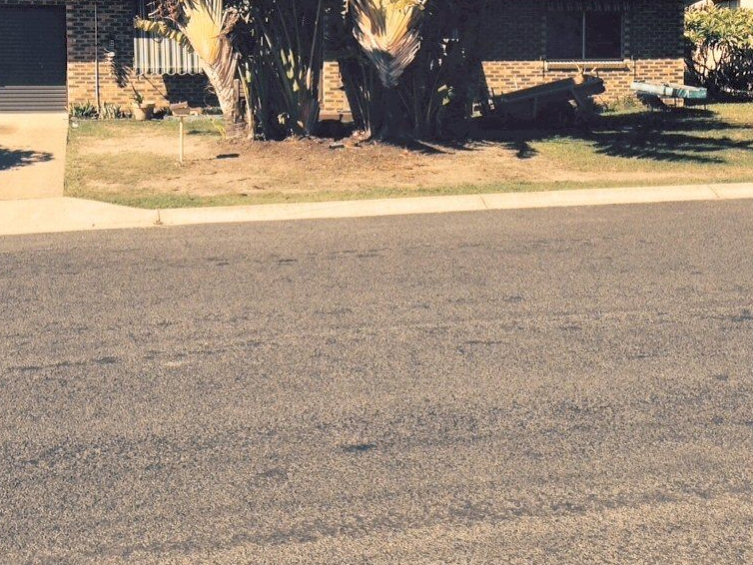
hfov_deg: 34.3
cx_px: 342
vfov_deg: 25.7
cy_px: 122
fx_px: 1219
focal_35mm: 56
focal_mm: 4.12
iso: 50
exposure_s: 1/1043
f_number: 2.4
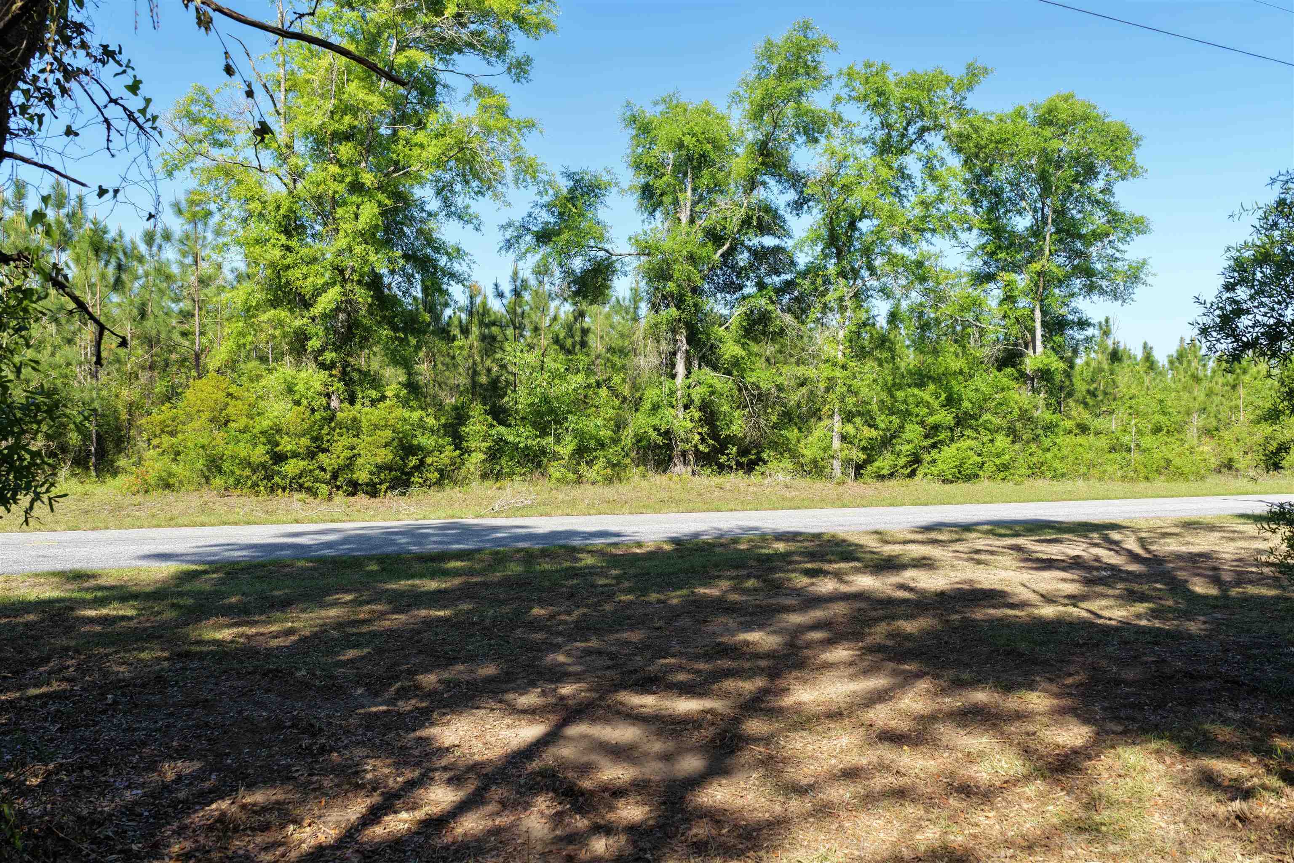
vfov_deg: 46.4
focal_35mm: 28
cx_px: 647
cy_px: 432
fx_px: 1006
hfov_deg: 65.5
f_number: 2.8
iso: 200
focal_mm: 14.45
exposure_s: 1/800
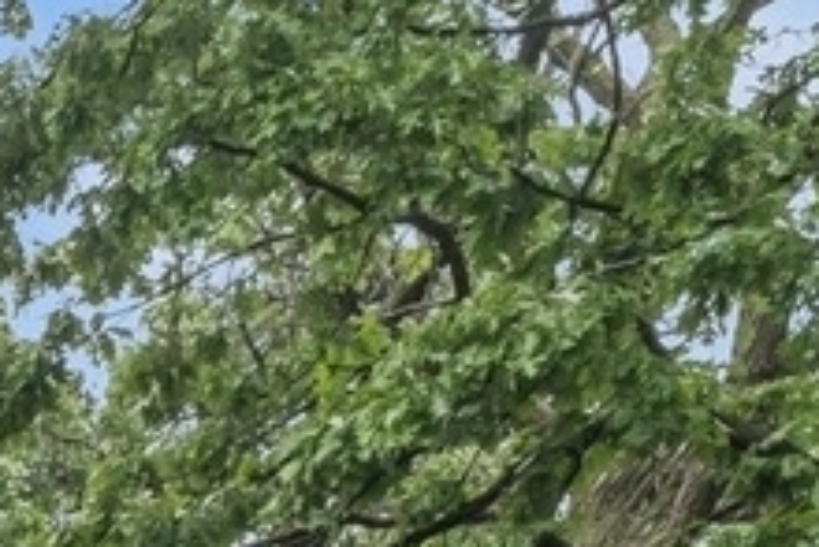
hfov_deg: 9.1
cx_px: -2172
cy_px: 2006
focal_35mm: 125
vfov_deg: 8.0
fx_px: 2846
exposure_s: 1/200
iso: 200
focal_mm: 17
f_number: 8
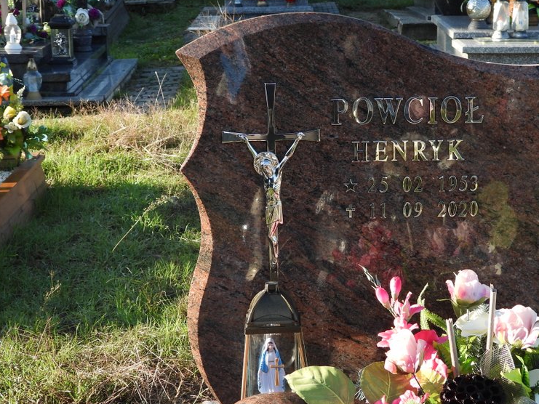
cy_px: 210
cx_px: 362
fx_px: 1184
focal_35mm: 76
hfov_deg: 25.5
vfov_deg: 19.4
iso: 100
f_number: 3.5
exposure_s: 1/250
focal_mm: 9.8
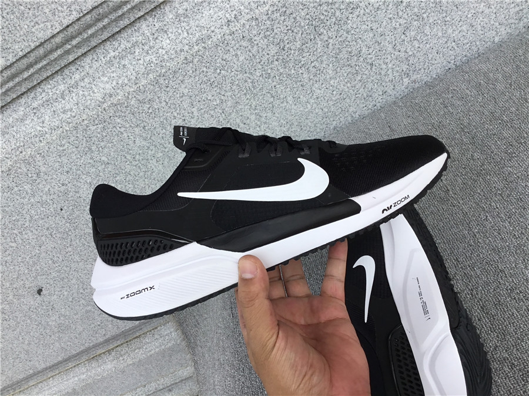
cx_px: 264
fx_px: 474
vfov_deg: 45.4
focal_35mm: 31
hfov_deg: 58.4
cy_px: 198
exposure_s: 1/570
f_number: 2.4
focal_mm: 3.3
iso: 25
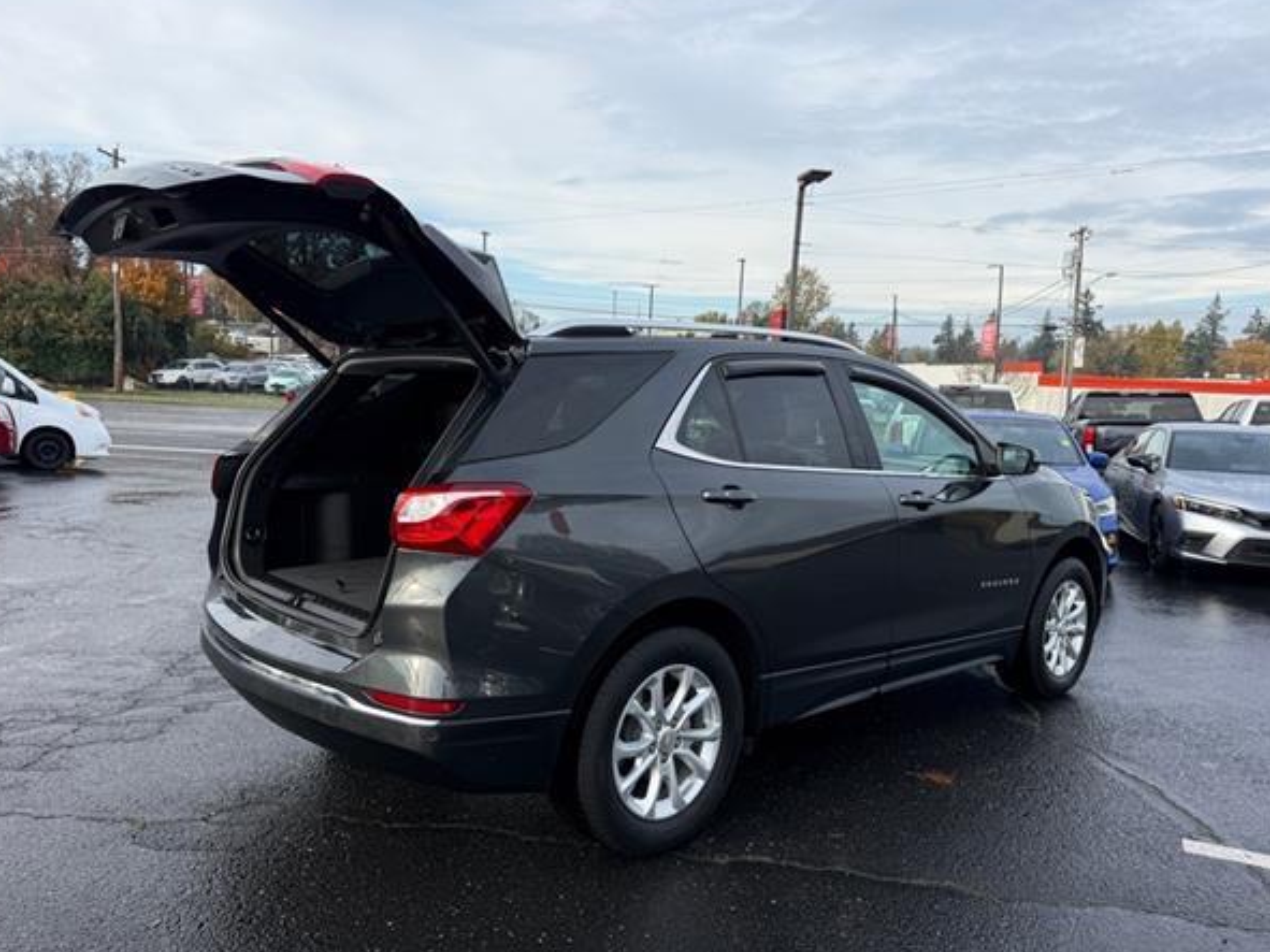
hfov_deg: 67.3
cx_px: 625
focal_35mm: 26
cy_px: 488
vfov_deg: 53.0
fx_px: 954
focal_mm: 6.76
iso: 80
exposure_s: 1/2053
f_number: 1.78
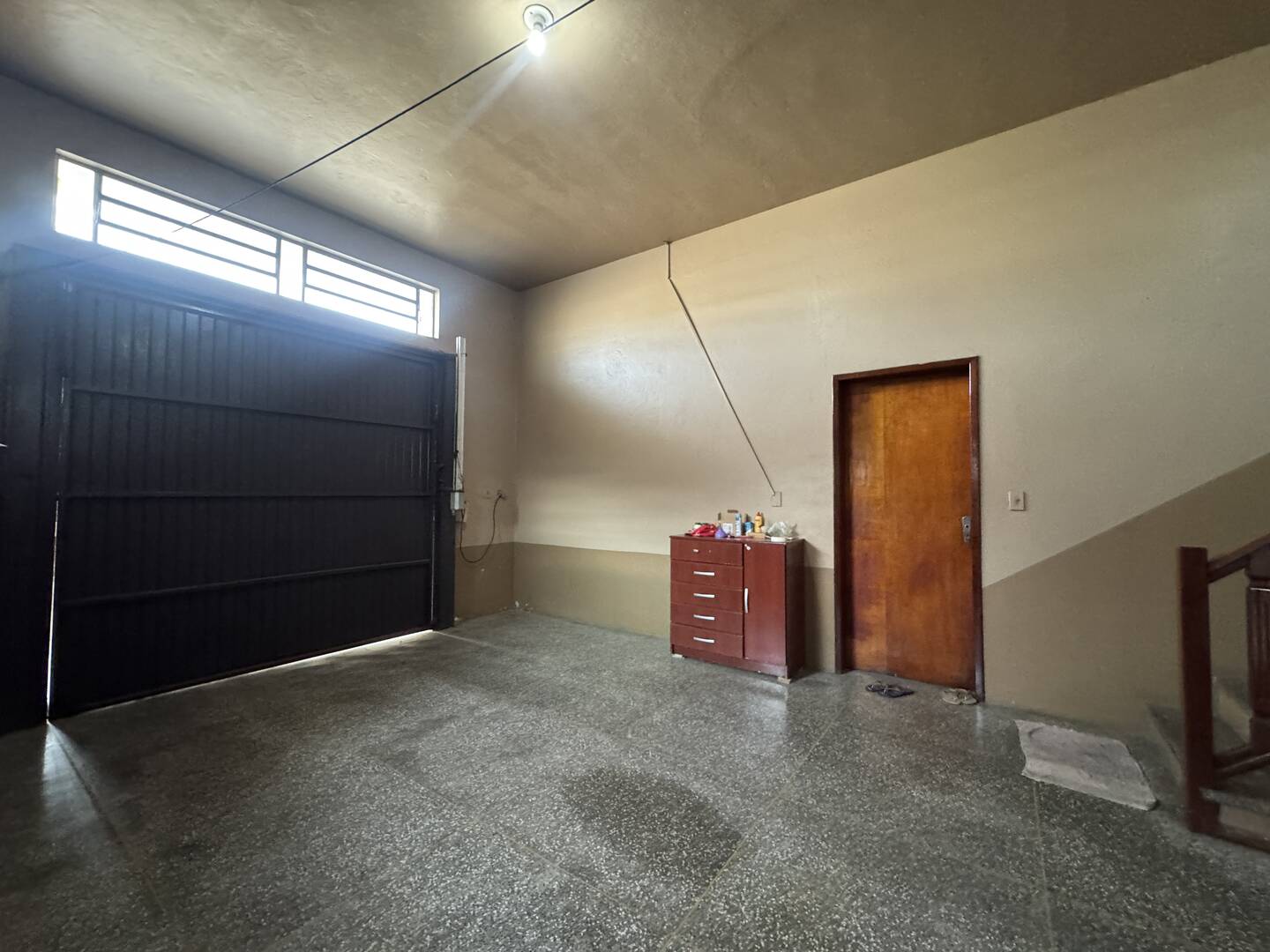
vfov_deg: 85.7
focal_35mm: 14
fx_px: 514
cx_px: 635
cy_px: 476
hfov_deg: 102.1
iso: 1000
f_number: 2.2
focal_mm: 2.22
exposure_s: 1/60
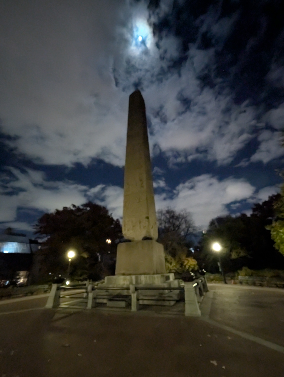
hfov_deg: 90.1
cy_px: 188
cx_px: 142
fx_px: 142
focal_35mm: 13
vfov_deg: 106.1
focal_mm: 1.95
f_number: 2.2
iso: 4857
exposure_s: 1/15
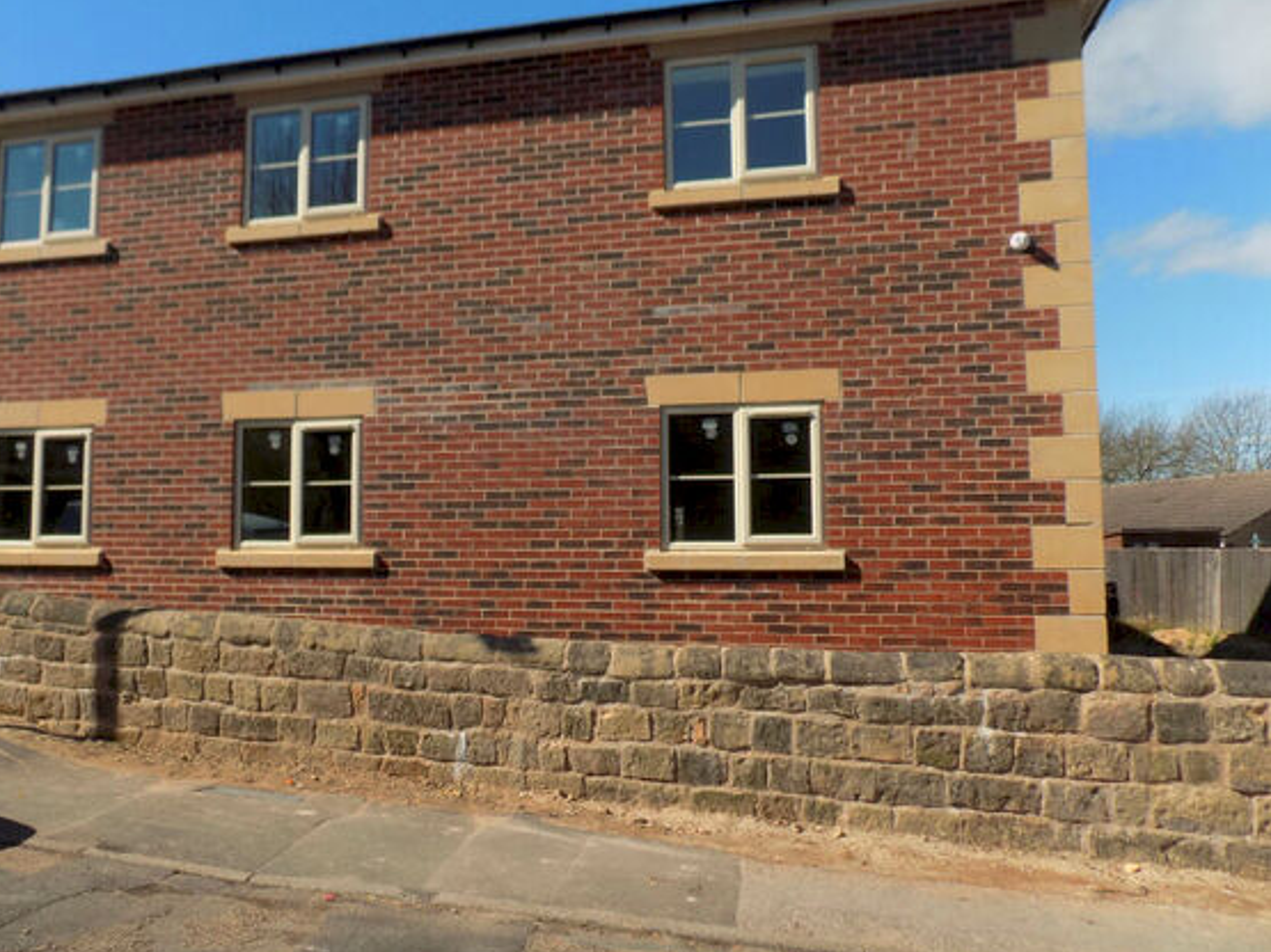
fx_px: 1065
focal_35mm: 29
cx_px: 472
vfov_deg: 48.2
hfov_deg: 60.8
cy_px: 484
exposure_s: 1/1000
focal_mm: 4
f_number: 3.1
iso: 80
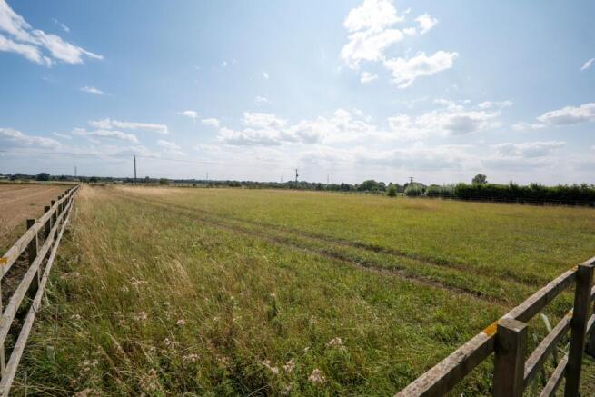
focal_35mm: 14
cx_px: 298
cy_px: 198
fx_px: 231
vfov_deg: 81.2
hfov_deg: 104.2
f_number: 4.5
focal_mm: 14
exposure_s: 1/1600
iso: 64
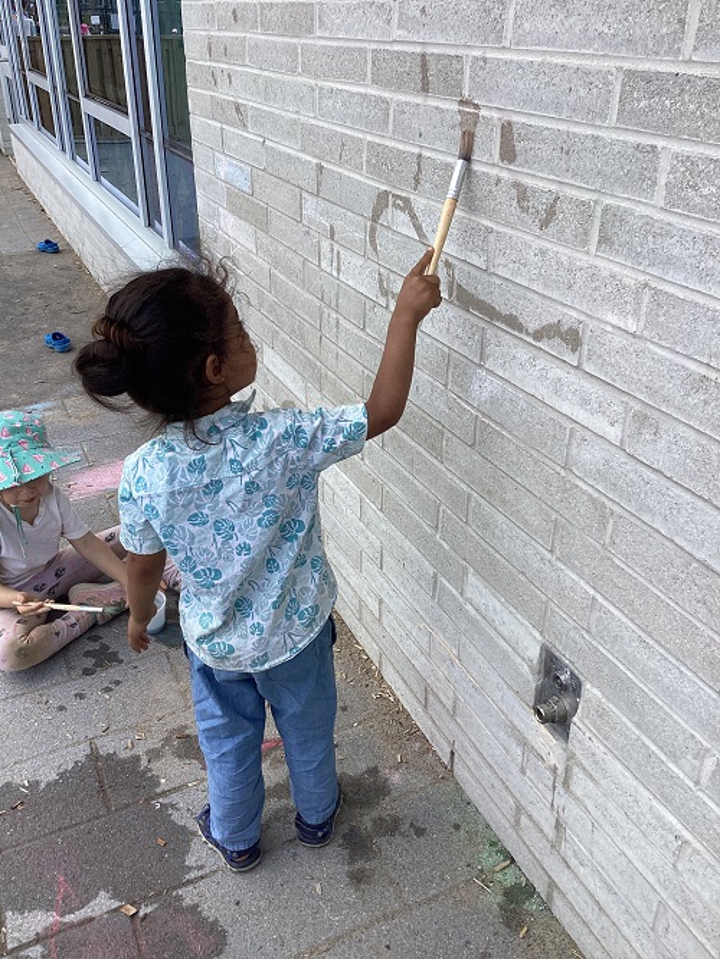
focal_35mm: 31
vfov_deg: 58.3
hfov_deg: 45.5
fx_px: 859
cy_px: 480
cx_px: 360
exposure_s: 1/422
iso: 25
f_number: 2.4
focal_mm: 3.3
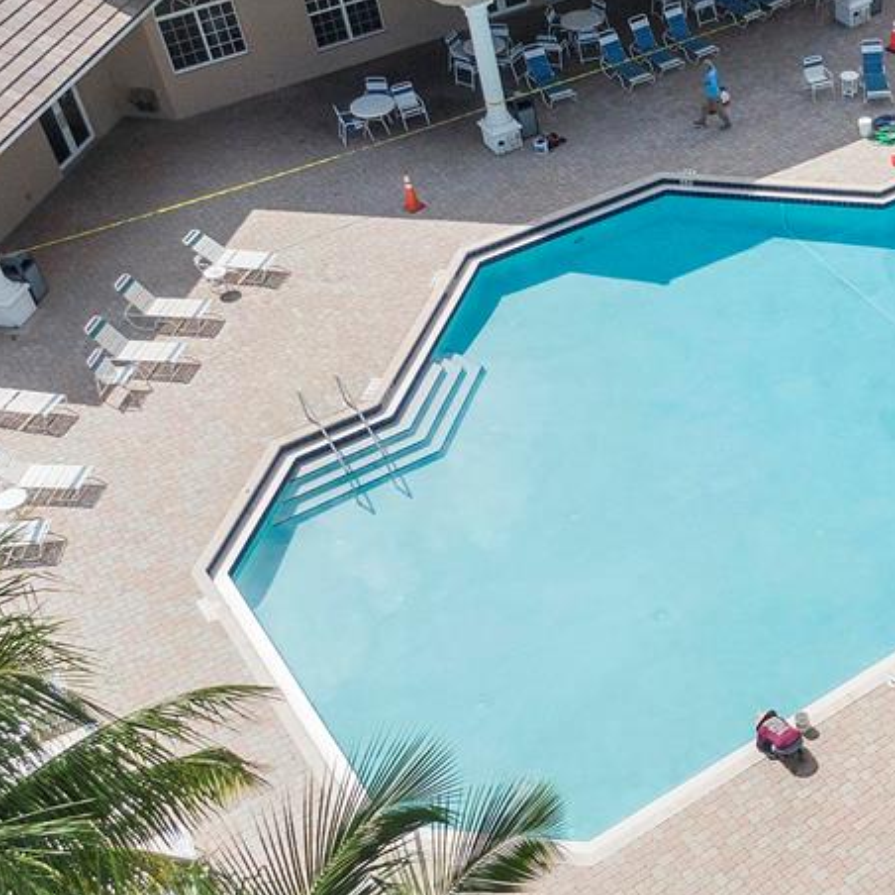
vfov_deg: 35.3
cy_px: 498
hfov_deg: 32.7
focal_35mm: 48
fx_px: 1404
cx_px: 875
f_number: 2.8
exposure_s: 1/2000
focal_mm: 4.39
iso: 100
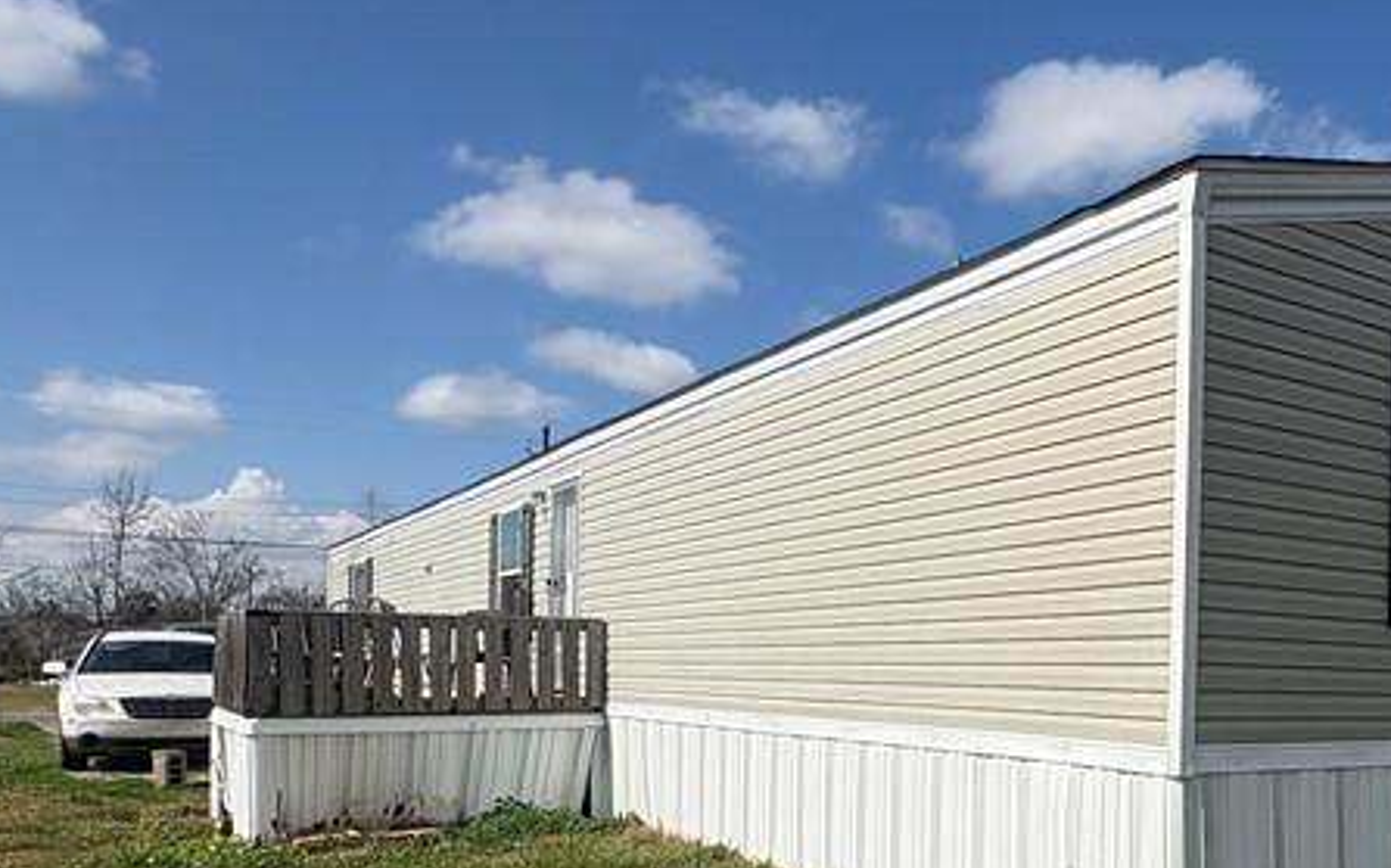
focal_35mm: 34
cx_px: 1158
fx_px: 1288
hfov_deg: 52.2
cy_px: 684
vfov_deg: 36.1
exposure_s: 1/4630
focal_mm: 2.22
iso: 50
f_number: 2.2
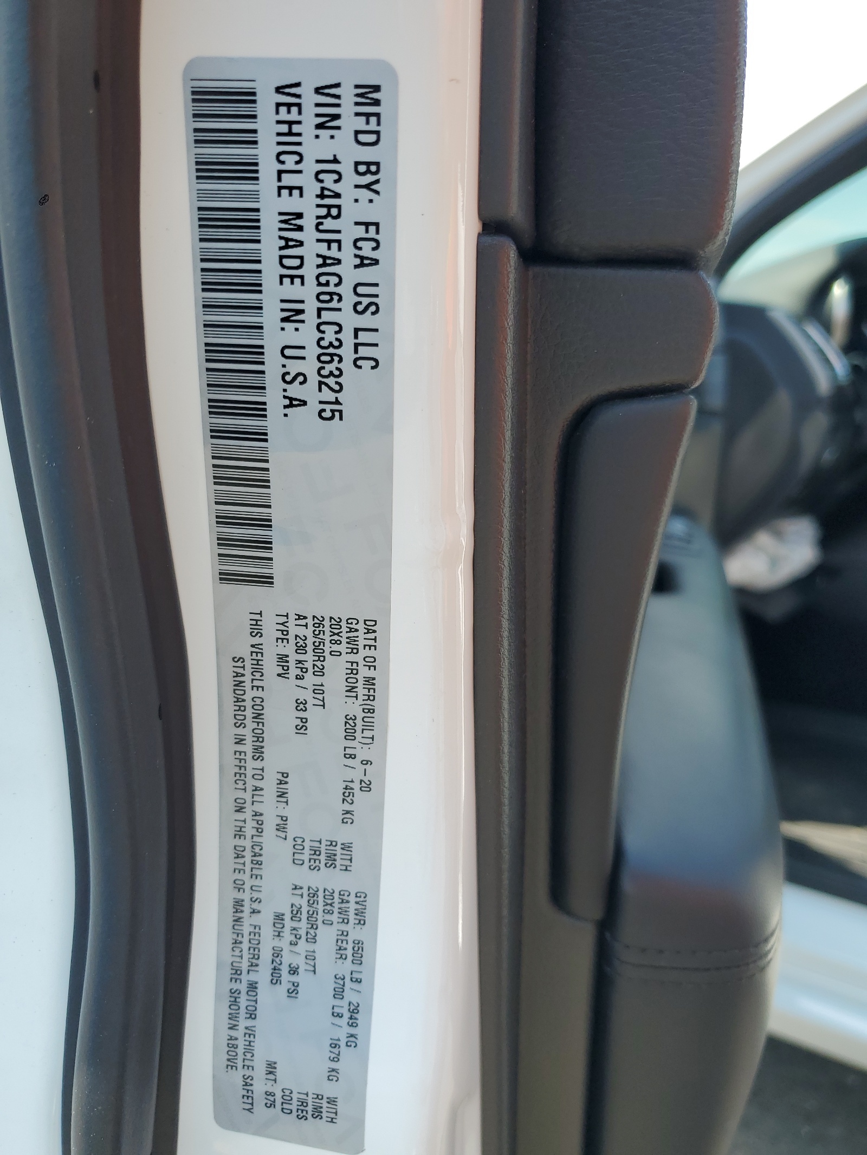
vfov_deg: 67.3
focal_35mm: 26
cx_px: 434
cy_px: 578
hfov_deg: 53.1
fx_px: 868
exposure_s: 1/1111
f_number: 1.5
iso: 50
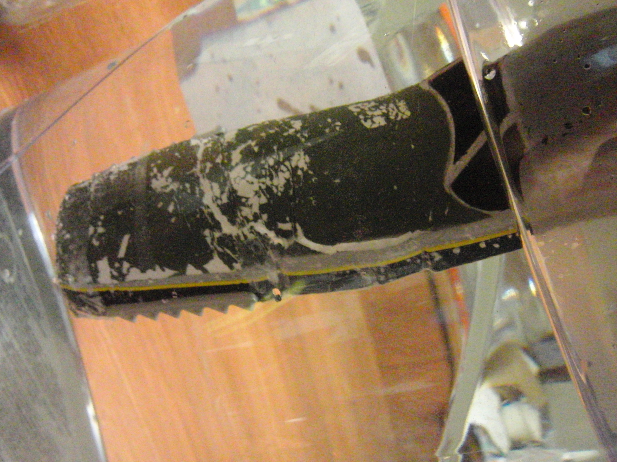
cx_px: 295
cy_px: 240
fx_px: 766
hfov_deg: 43.8
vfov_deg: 33.6
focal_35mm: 43
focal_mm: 6.66
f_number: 3.9
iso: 1600
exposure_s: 1/20
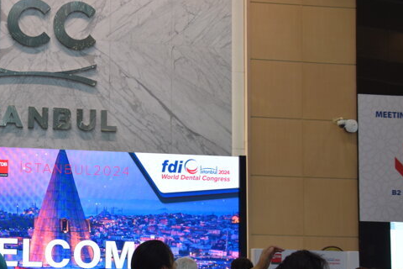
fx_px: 728
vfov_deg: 20.6
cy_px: 221
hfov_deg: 29.8
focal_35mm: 65
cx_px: 49
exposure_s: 1/60
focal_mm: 24
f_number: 4
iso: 500
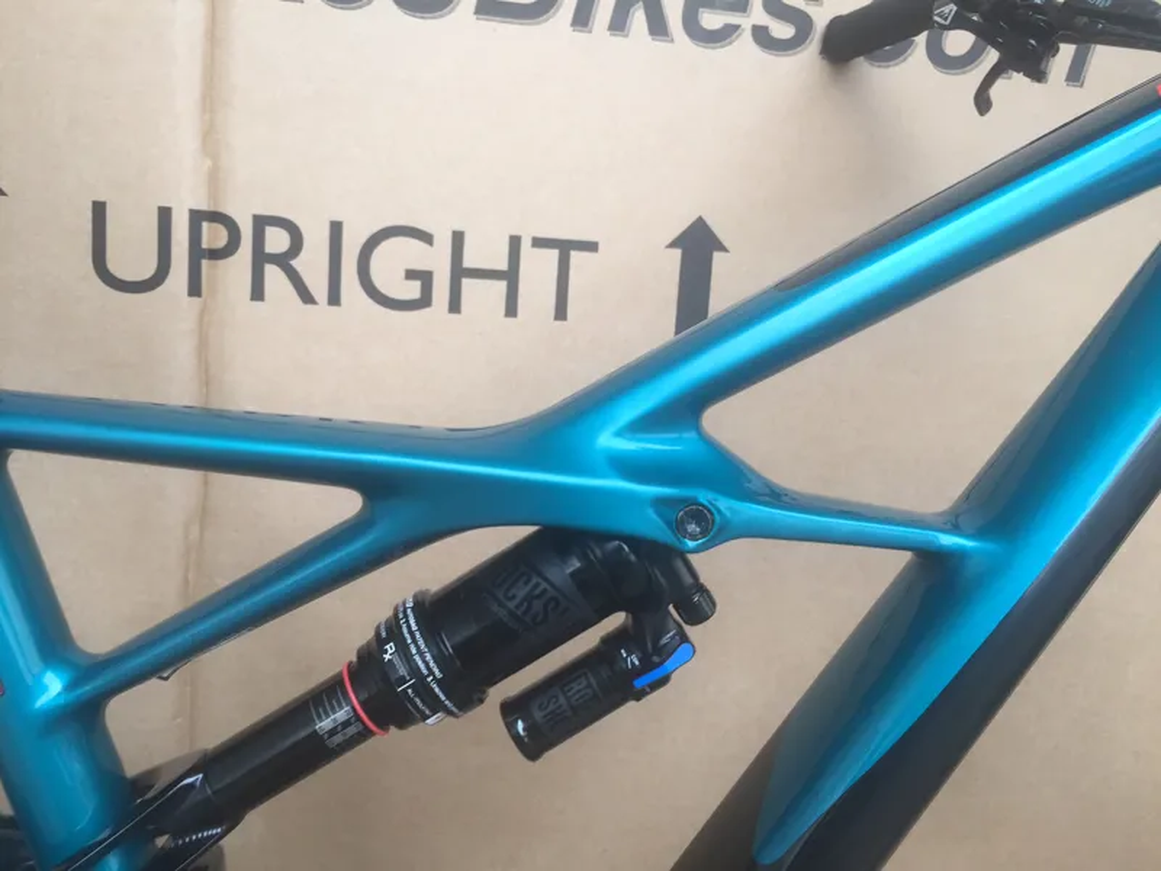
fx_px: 973
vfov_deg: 48.2
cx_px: 580
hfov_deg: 61.7
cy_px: 436
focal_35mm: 29
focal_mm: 4.15
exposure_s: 1/50
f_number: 2.2
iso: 40
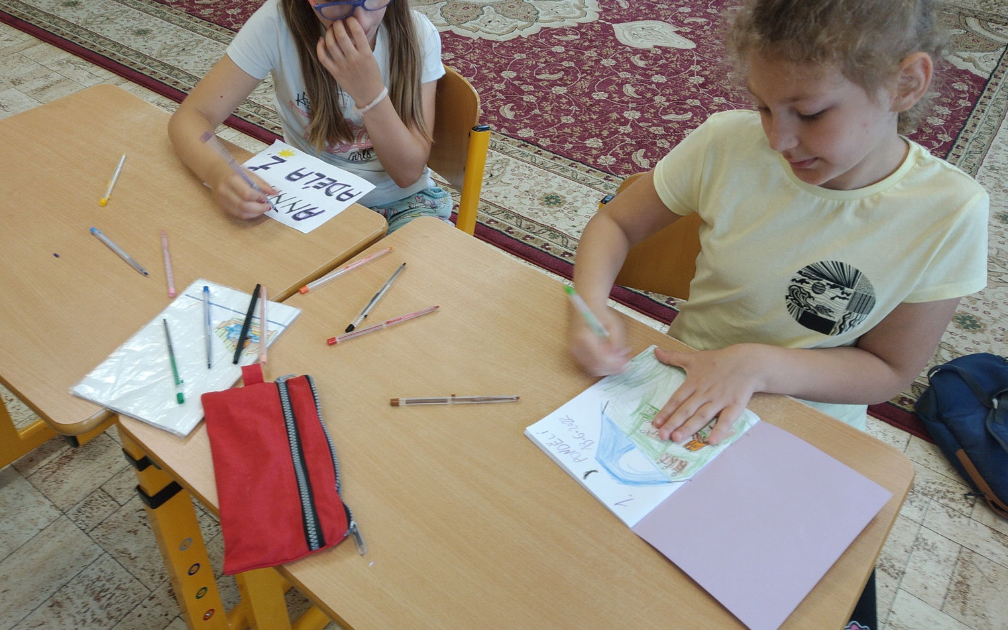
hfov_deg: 64.6
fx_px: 797
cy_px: 261
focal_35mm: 29
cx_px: 502
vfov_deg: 43.0
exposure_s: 1/33
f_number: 2.2
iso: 100
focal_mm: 3.82
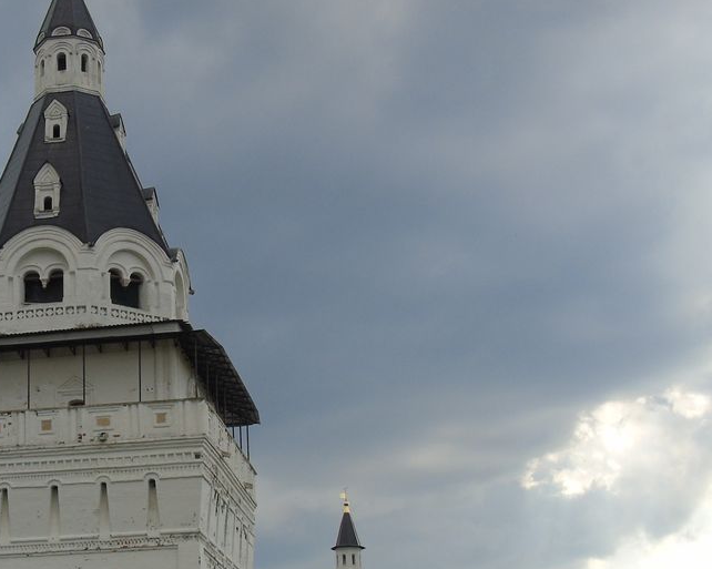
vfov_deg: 20.8
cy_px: 404
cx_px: 82
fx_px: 1538
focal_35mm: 73
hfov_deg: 25.3
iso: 80
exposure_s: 1/640
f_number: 3.9
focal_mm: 7.1
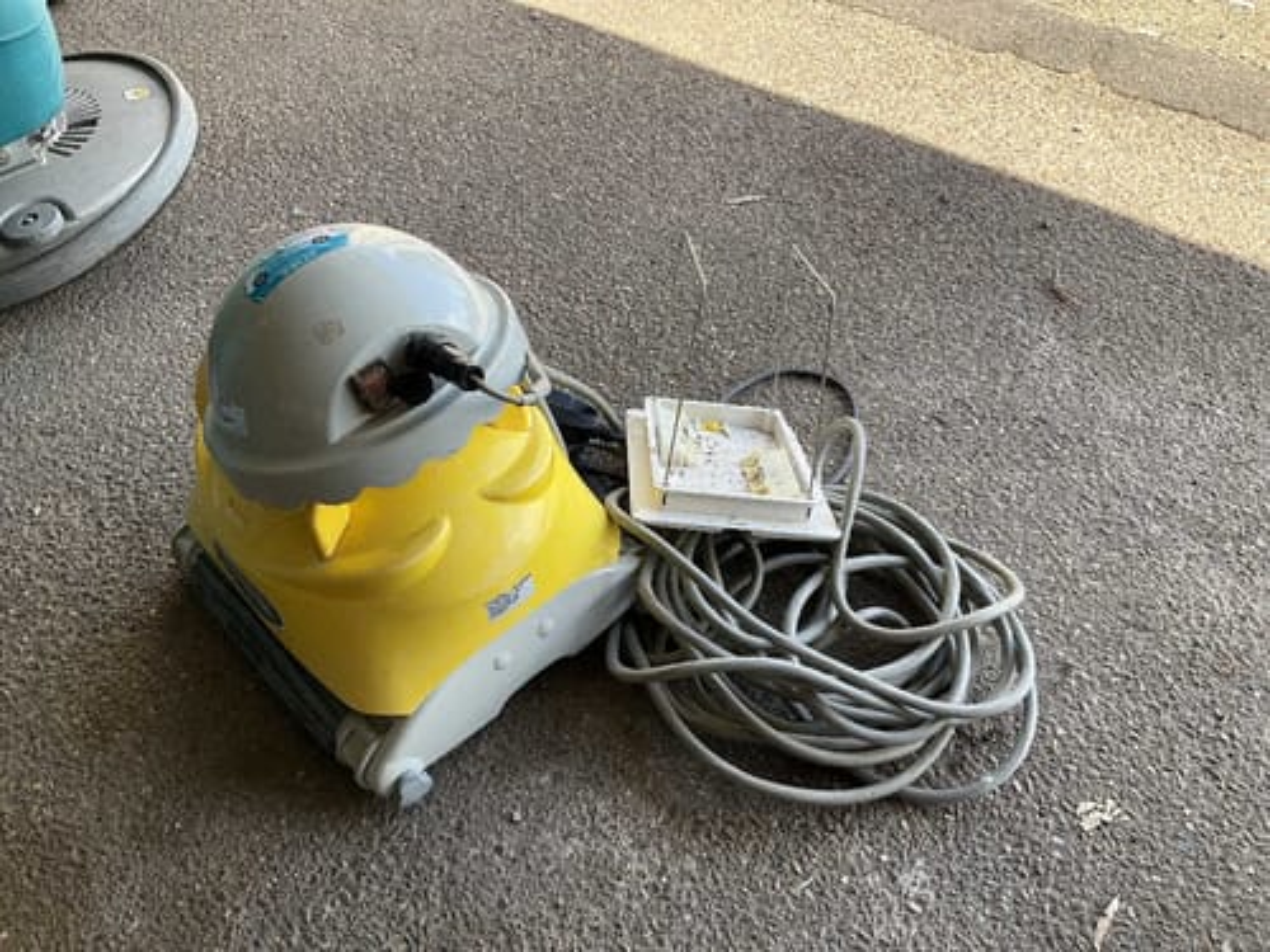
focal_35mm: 29
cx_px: 635
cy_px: 476
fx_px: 1064
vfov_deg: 48.2
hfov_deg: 61.7
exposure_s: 1/192
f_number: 1.8
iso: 20
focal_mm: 3
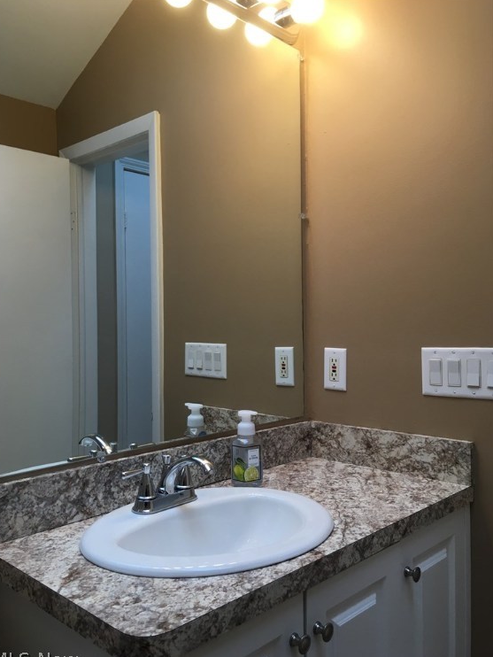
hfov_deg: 46.8
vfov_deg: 59.9
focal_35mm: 30
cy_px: 335
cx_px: 242
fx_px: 569
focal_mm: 4.15
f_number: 2.2
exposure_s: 1/40
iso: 25
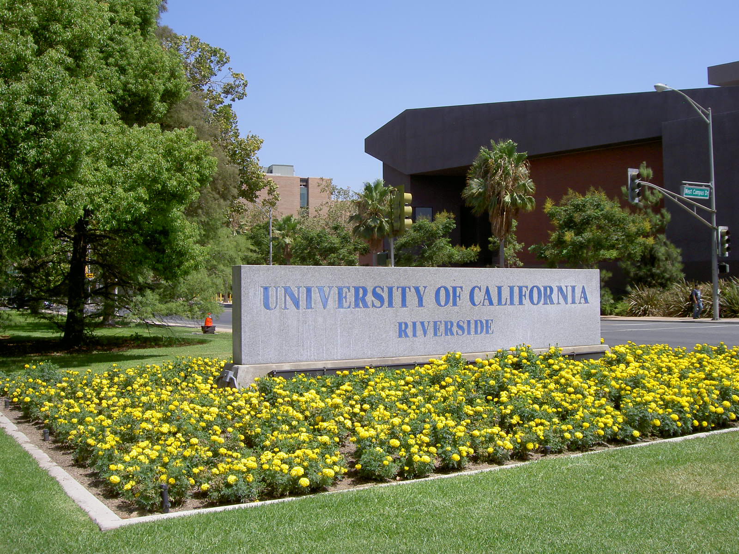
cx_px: 370
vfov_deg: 36.8
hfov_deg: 47.9
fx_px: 833
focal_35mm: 39
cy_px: 277
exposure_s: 1/400
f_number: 4.7
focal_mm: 8
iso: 50
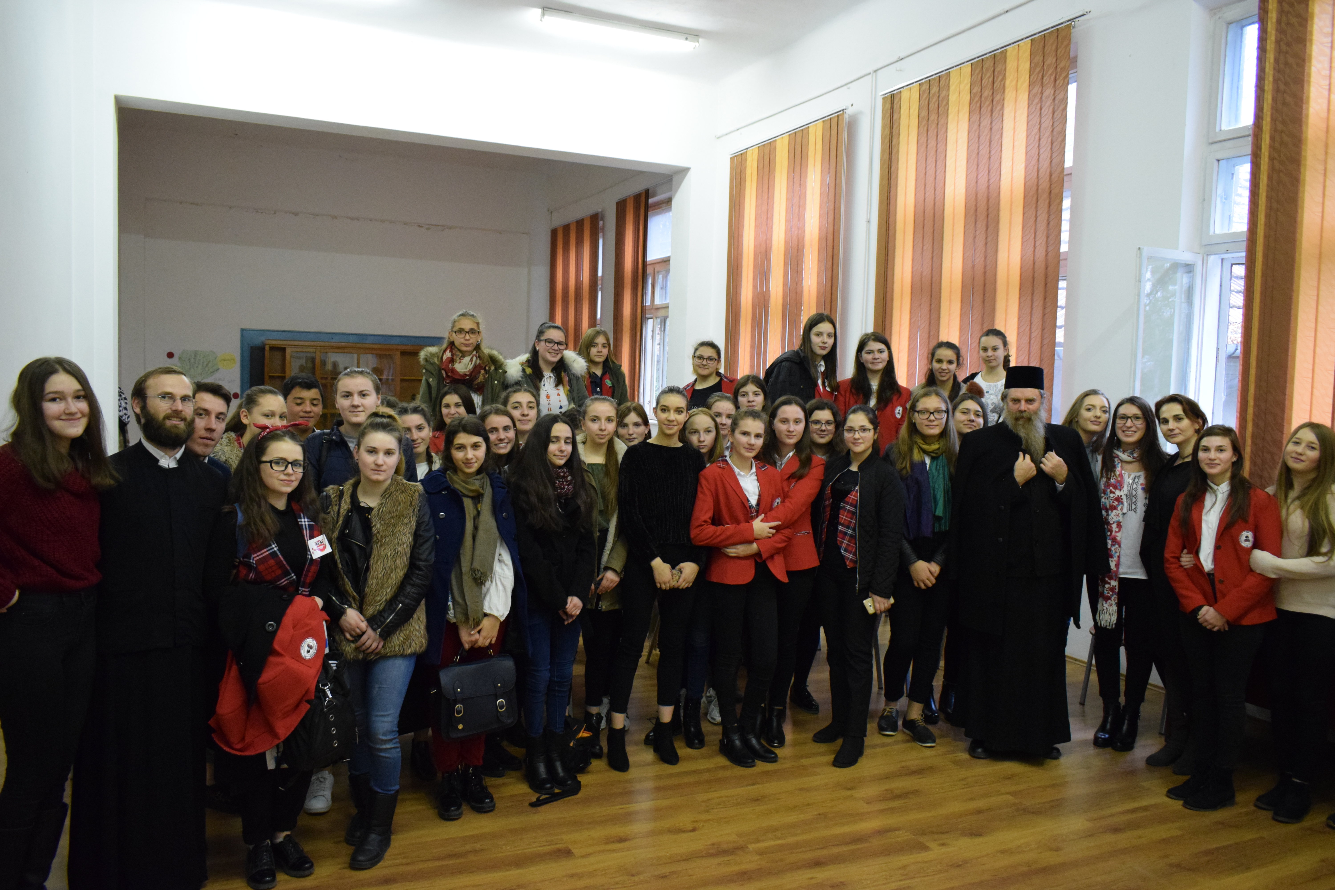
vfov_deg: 47.9
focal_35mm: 27
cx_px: 668
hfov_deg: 67.4
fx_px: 1001
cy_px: 445
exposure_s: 1/50
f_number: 5
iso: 3200
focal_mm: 18
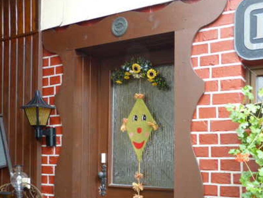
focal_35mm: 40
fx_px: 304
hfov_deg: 46.5
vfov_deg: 35.0
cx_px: 161
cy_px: 155
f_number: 2.8
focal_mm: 4.5
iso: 250
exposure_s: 1/60
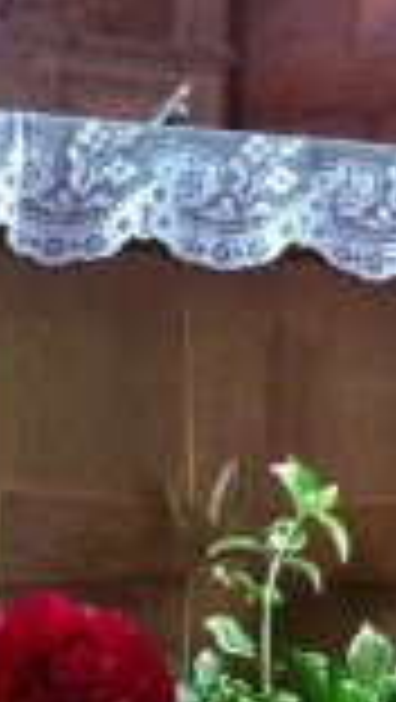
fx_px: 2440
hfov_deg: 9.2
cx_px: 482
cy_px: 256
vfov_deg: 16.3
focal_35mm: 131
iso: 400
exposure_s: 1/15
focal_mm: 3.85
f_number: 2.8
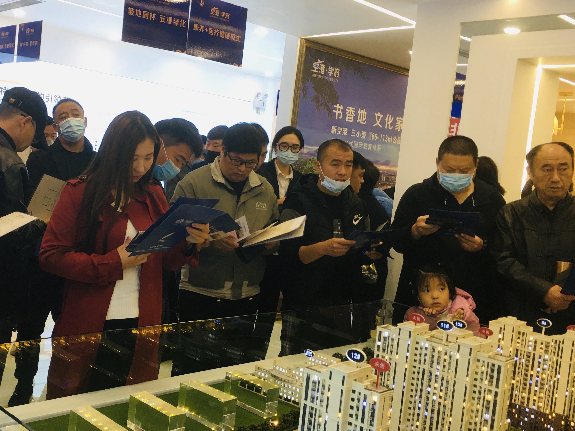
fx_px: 664
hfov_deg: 46.2
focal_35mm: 40
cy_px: 198
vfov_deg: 35.9
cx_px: 202
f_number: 2.2
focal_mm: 4.15
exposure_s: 1/33
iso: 32
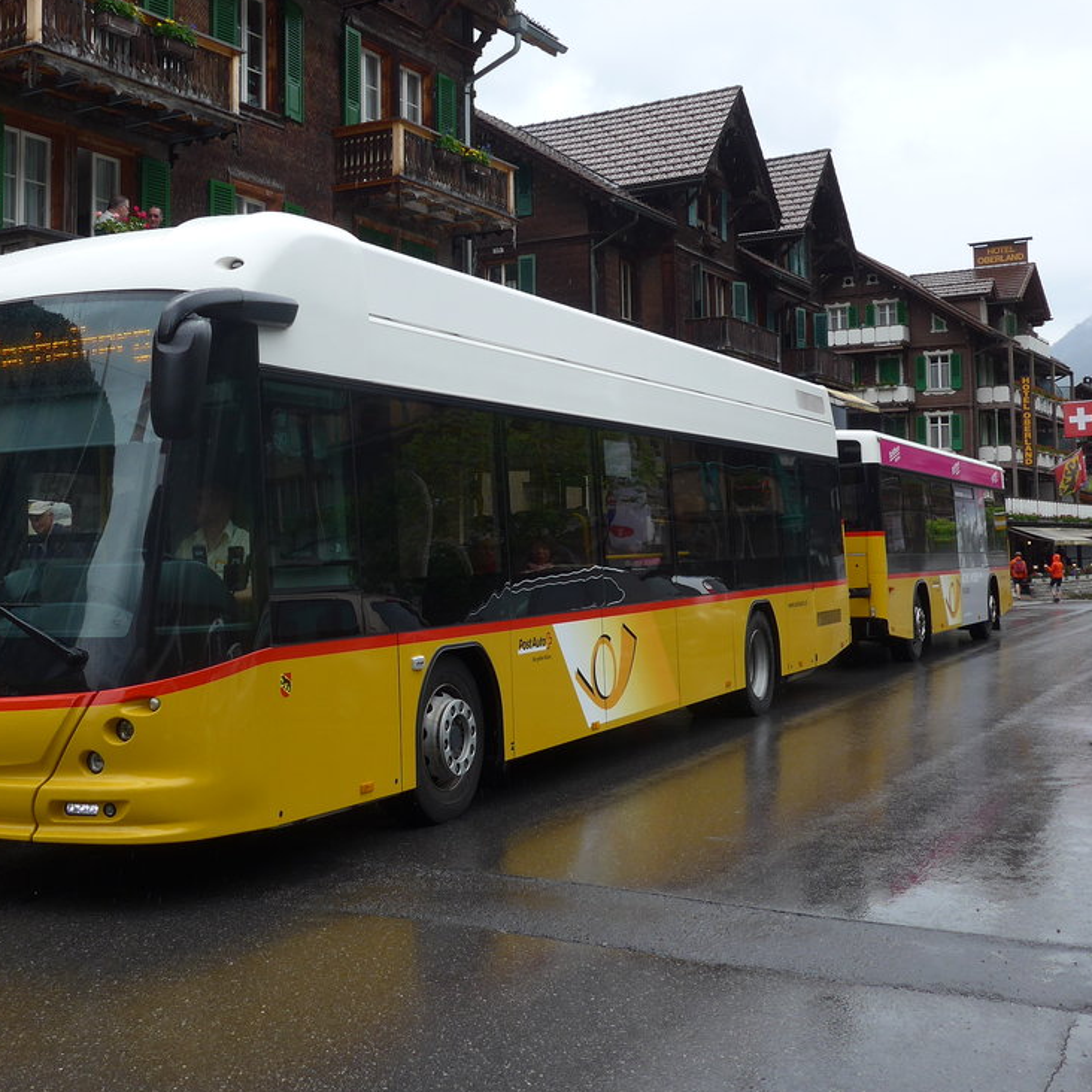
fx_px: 1499
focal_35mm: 42
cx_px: 328
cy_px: 436
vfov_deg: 39.9
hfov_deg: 39.4
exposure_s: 1/500
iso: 80
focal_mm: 6
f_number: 2.8
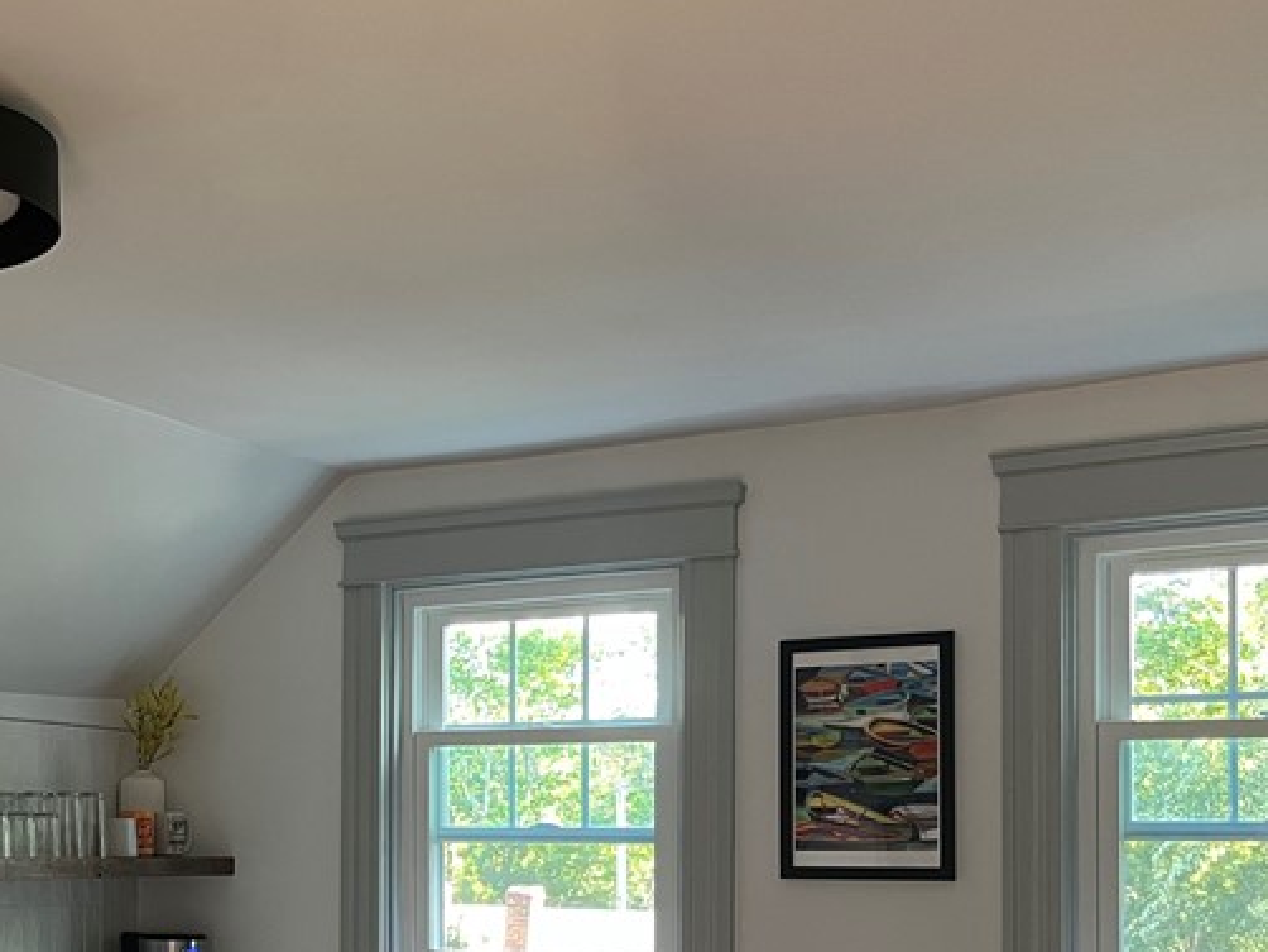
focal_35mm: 53
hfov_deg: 34.4
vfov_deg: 26.9
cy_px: 800
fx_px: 1942
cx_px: 159
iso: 250
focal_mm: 5.1
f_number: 1.6
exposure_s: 1/60
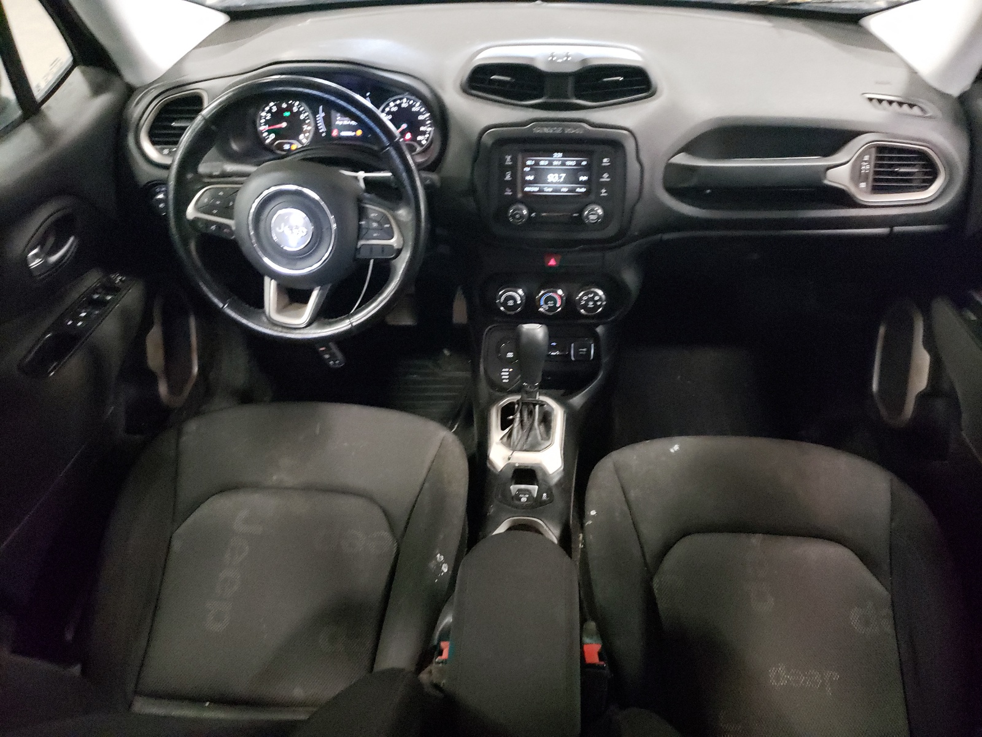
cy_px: 368
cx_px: 491
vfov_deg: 53.1
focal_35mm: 26
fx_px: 738
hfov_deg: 67.3
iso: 959
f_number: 1.5
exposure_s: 1/24
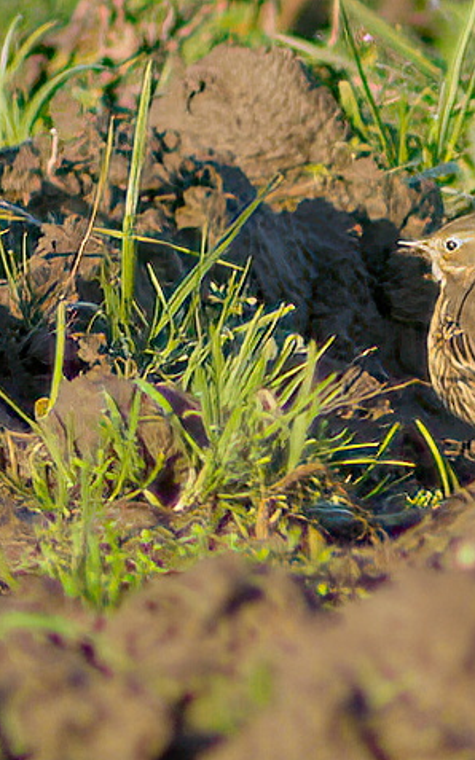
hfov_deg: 6.0
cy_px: 379
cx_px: 427
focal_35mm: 219
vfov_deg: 9.6
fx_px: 4537
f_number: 5.1
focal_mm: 31.9
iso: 100
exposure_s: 1/61.3
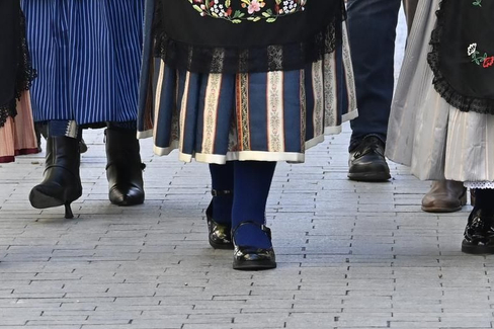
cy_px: -69
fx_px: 5468
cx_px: 274
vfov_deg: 3.4
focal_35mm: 399
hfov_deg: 5.2
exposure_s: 1/400
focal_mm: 81
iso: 500
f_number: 5.6
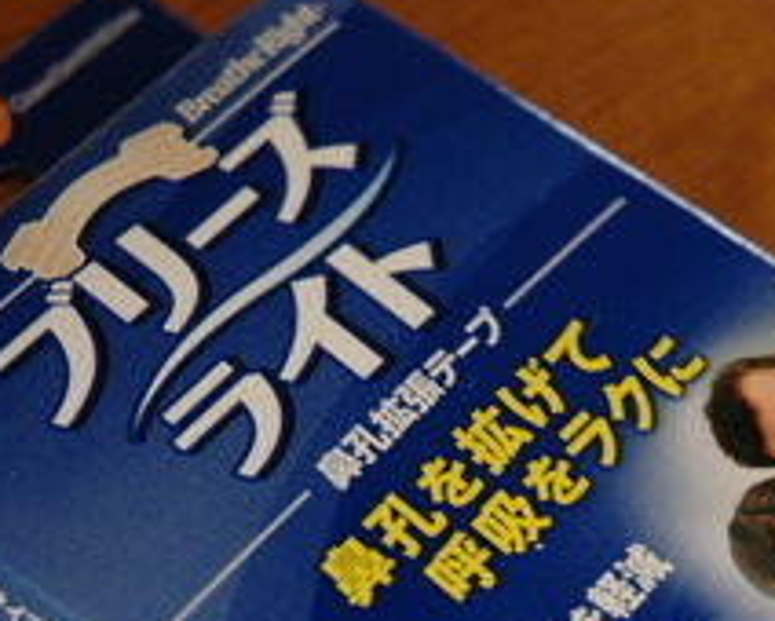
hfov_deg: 8.7
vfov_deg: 7.0
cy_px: 526
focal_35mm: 222
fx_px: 5097
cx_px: 419
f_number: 4.5
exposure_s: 1/2
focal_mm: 70
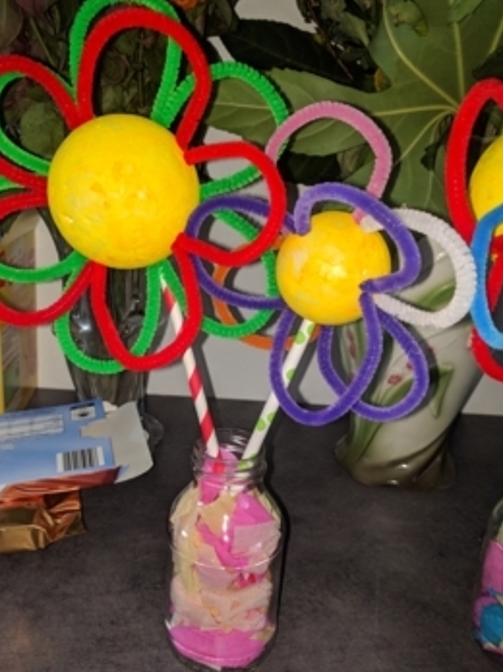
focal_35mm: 32
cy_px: 348
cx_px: 221
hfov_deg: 44.1
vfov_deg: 56.8
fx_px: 620
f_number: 2
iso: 310
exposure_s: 1/92.9
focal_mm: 4.67
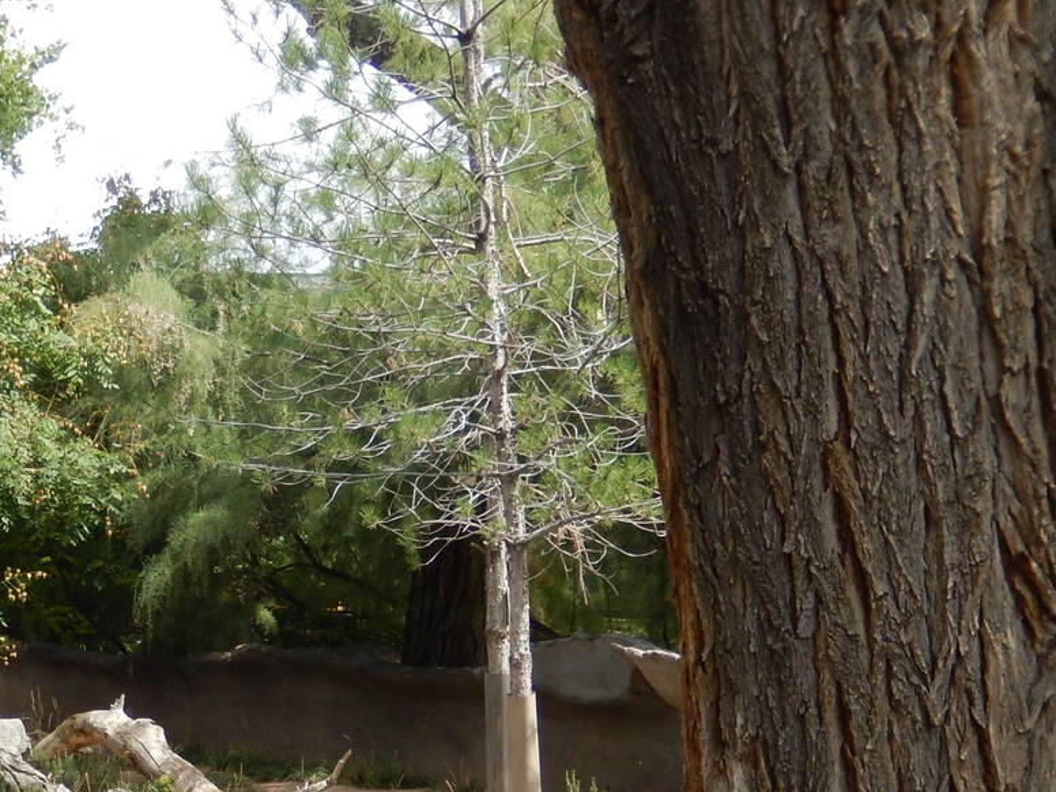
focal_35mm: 66
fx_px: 2013
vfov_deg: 21.4
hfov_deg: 27.6
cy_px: 815
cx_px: -11
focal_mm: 5.7
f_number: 3.8
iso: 125
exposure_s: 1/320
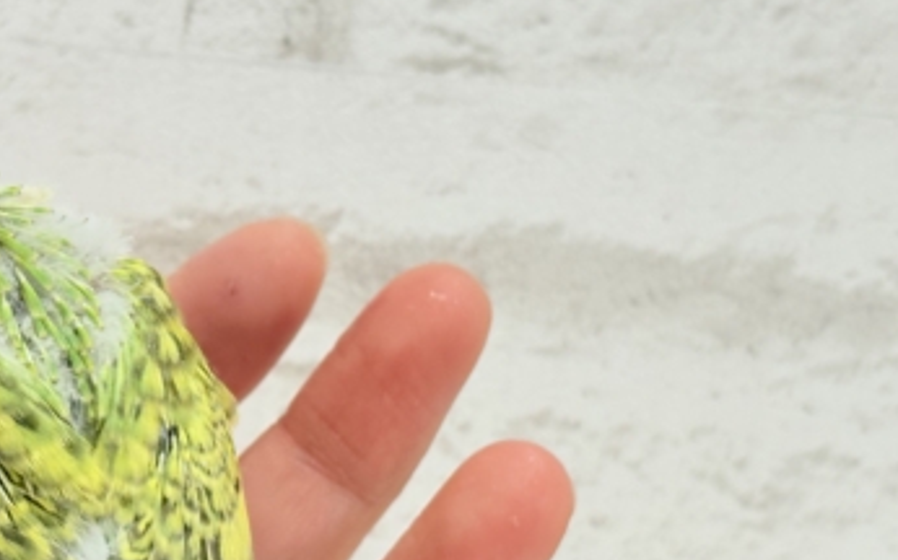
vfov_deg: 12.8
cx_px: 265
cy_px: 399
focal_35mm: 102
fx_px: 2495
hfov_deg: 20.3
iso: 100
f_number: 1.6
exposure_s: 1/100
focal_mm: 5.96
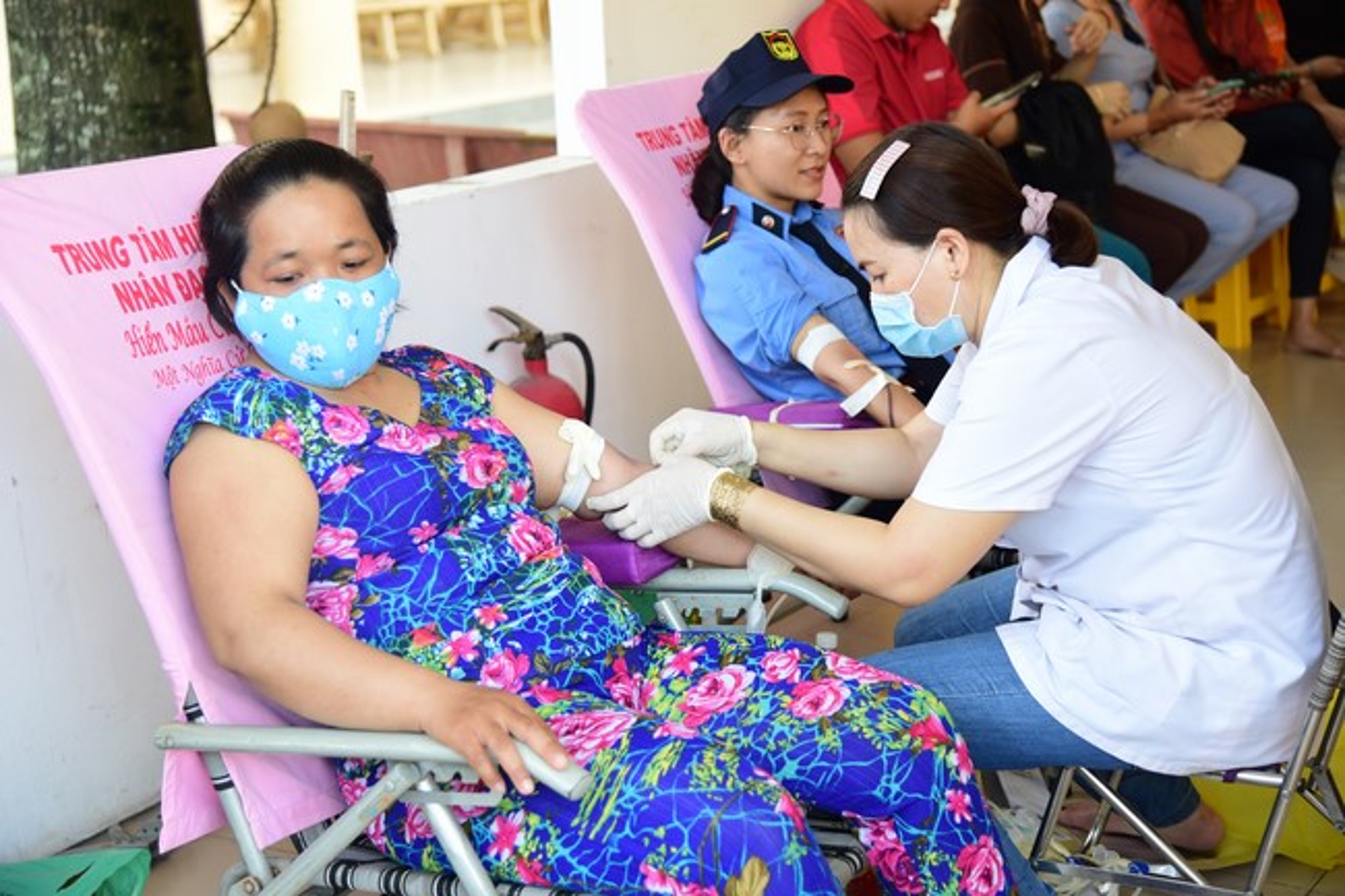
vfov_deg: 21.9
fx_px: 2316
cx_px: 672
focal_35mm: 62
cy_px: 448
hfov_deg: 32.4
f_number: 4
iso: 500
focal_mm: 62
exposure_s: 1/80
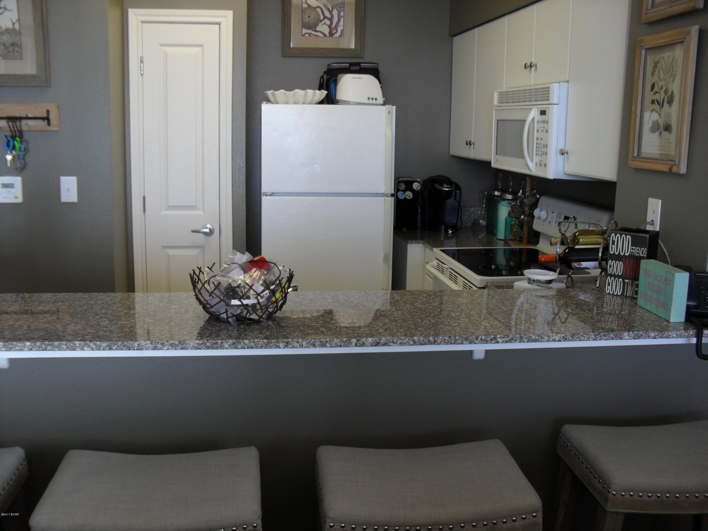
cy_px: 266
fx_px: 716
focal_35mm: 35
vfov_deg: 40.7
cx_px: 354
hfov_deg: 52.6
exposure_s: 1/45
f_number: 3.2
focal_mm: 6.3
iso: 100
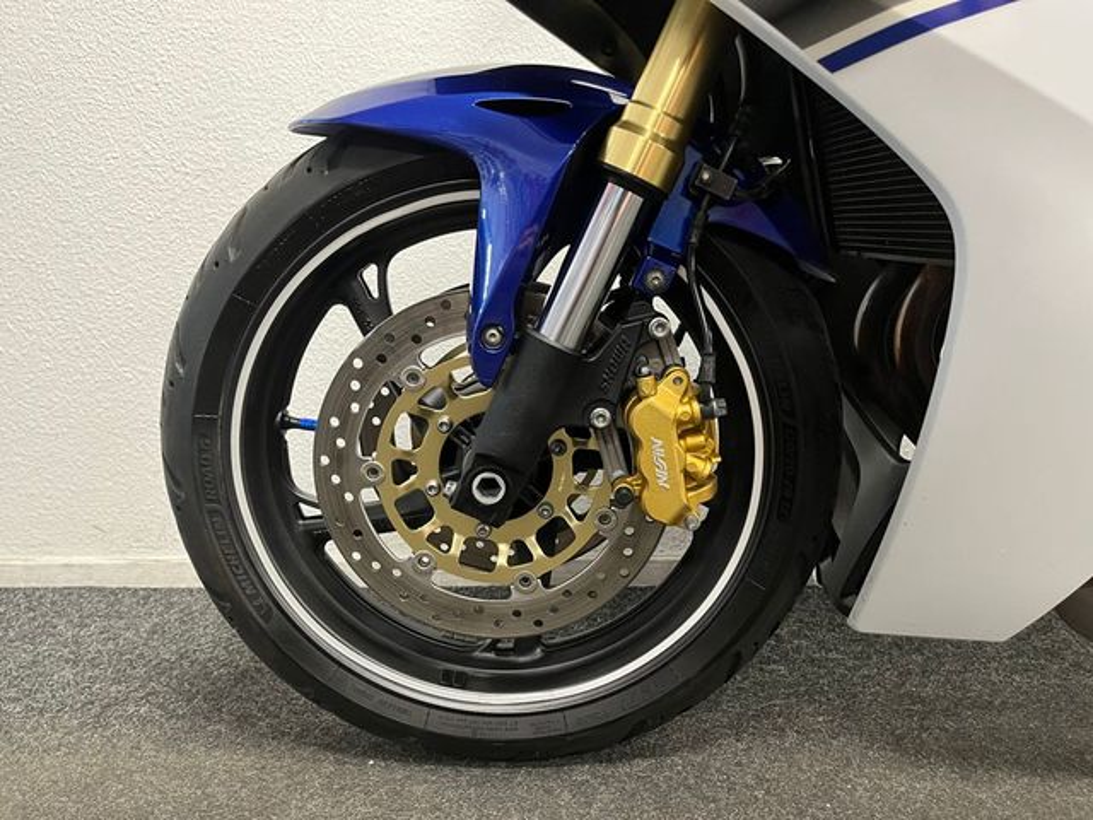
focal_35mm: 26
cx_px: 546
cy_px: 410
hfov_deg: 67.3
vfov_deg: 53.1
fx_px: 821
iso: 400
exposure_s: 1/50
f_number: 1.6
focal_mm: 5.1
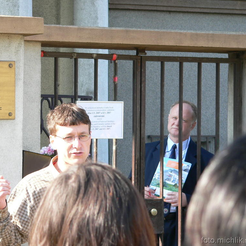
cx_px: 90
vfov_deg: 11.0
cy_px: 123
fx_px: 1278
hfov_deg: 11.0
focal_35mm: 159
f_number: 3.7
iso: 100
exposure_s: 1/160
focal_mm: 22.4
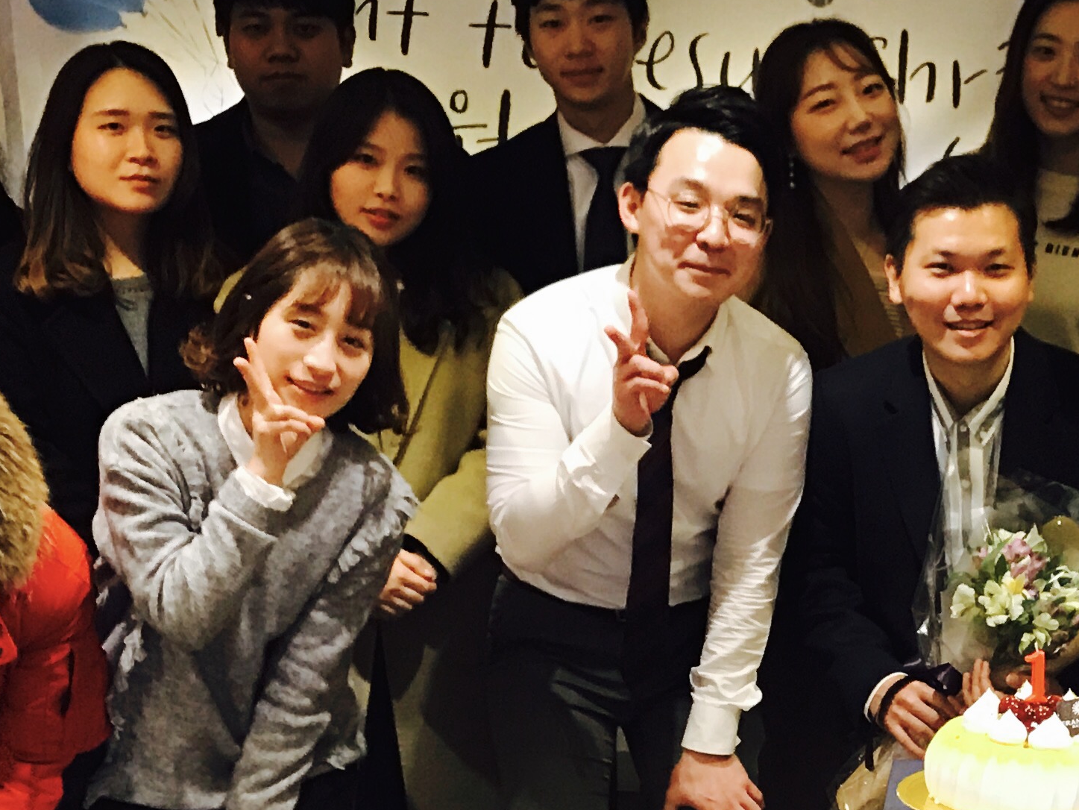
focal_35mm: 78
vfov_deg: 18.8
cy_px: 630
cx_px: 913
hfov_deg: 24.5
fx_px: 2432
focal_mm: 3.99
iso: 50
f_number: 1.8
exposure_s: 1/15
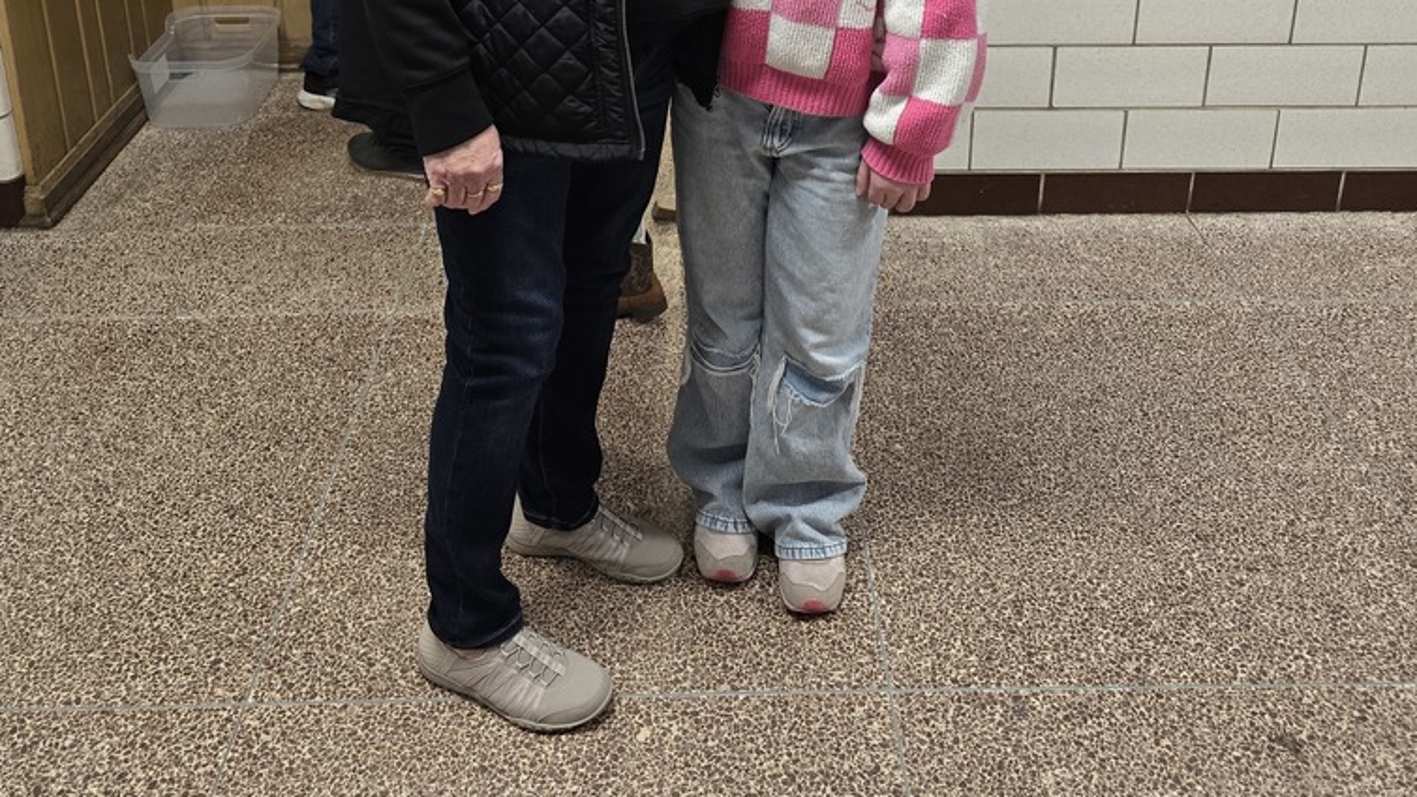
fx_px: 1278
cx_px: 717
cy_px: -39
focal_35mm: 34
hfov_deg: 58.0
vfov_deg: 31.5
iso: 250
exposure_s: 1/120
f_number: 1.7
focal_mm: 6.3
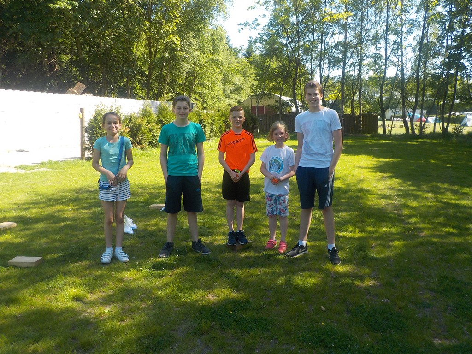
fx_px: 409
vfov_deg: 46.8
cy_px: 177
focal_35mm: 30
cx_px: 236
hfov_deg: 60.0
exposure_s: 1/320
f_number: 3.3
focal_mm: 4.1
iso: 125
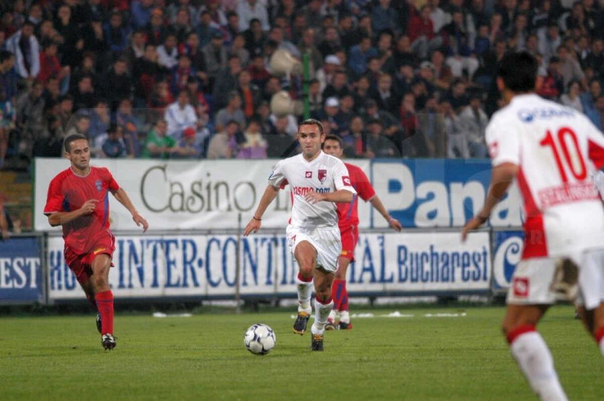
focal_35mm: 450
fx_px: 7541
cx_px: 302
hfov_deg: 4.6
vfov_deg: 3.0
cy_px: 200
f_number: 4
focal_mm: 300
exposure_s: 1/400
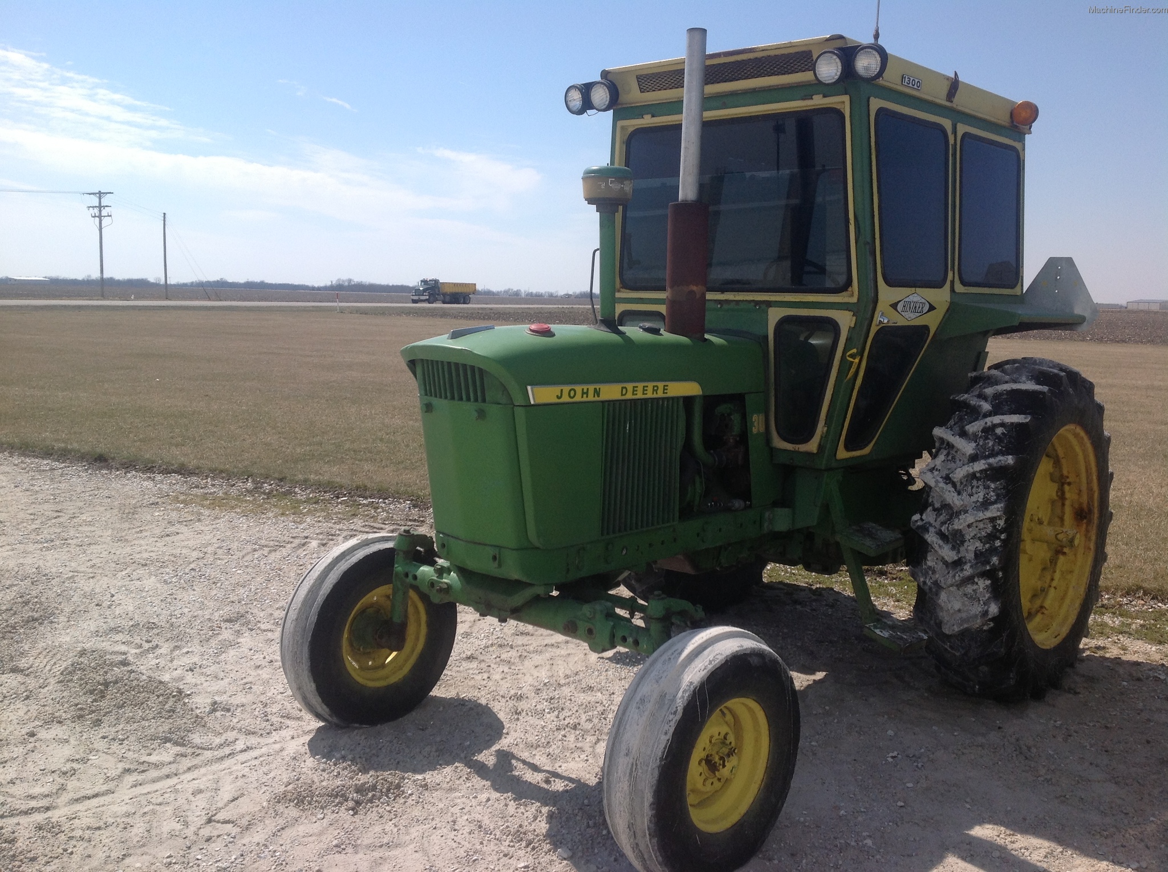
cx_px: 584
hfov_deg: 52.7
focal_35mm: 35
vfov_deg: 40.6
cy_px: 436
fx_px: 1179
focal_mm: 4.28
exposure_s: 1/2160
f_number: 2.4
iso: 50
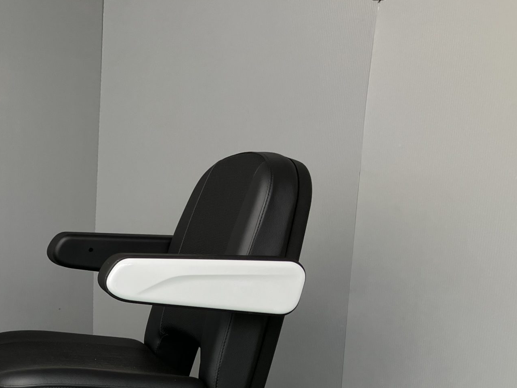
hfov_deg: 32.2
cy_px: 377
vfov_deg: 25.0
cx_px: 27
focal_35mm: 56
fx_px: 836
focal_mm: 3.99
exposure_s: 1/121
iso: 40
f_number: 1.8
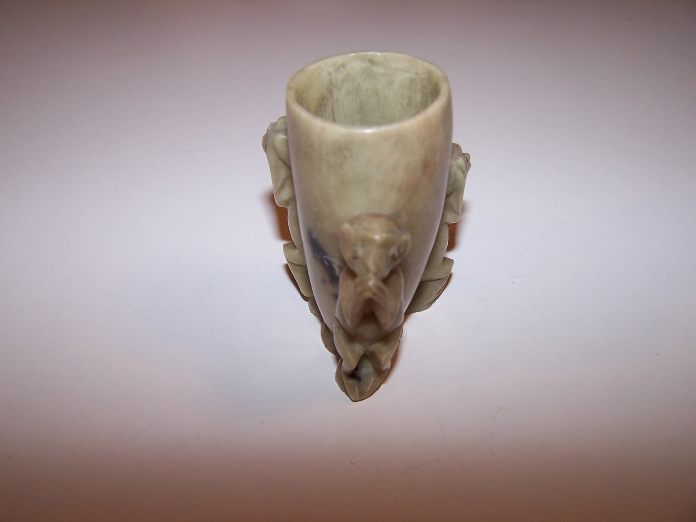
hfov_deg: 49.0
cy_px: 261
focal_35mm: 38
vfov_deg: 37.7
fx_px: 764
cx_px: 348
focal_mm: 6.3
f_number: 2.8
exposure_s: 1/60
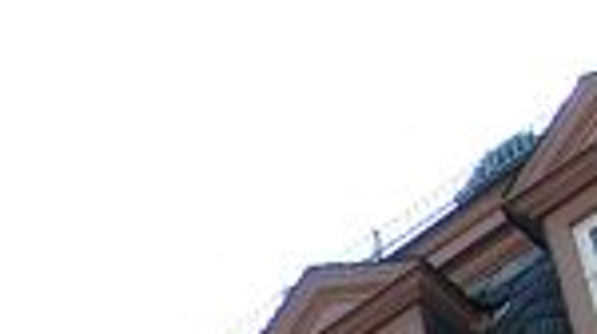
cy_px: 871
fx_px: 3131
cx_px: -422
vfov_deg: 5.8
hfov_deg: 10.4
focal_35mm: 198
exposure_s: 1/282
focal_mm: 7.13
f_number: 4
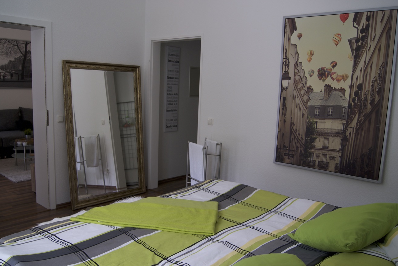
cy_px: 136
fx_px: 343
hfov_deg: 60.2
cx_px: 193
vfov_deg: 42.4
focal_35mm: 31
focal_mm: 18
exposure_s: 1/30
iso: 100
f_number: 4
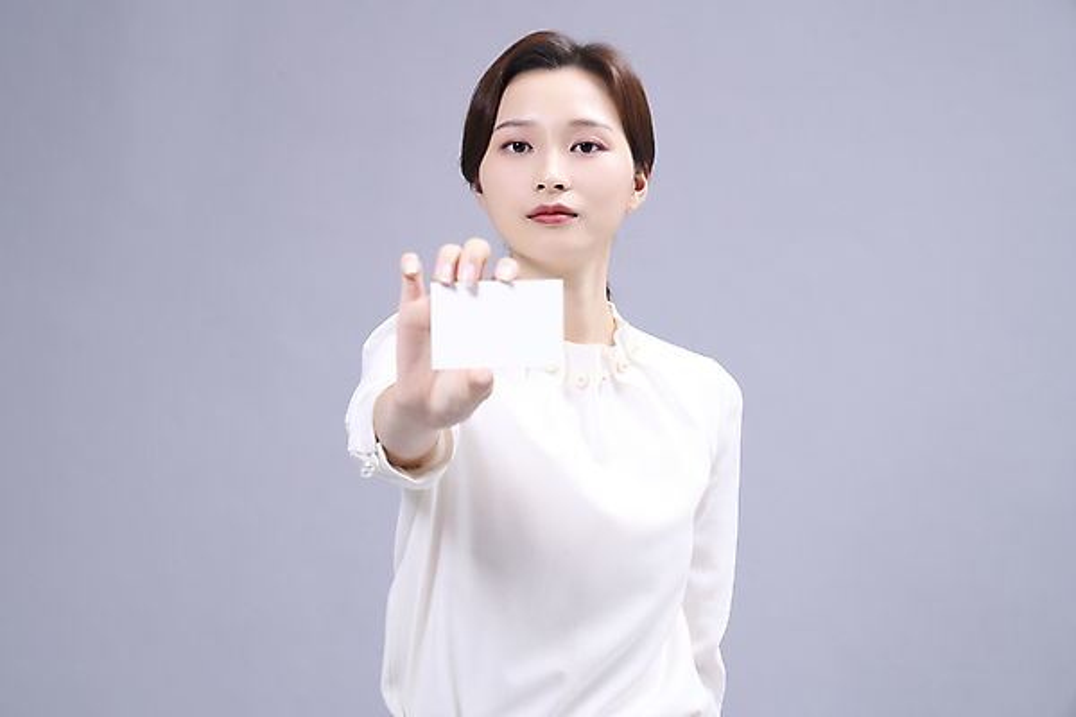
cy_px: 358
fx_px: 2092
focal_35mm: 70
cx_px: 538
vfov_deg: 19.5
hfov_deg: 28.8
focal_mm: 70
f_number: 8
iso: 160
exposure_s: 1/125
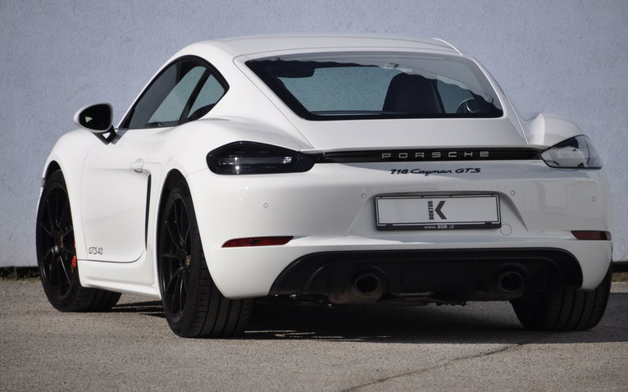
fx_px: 5765
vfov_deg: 3.9
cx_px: 314
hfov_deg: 6.2
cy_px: 201
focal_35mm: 337
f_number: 6.3
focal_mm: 220
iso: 500
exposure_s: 1/1000
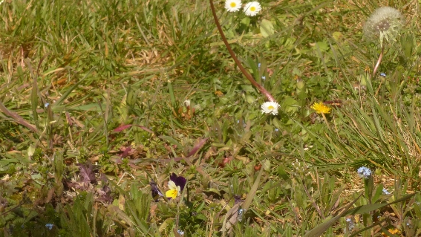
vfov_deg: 6.5
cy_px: 160
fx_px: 2076
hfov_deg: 11.6
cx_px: 168
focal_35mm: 186
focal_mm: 21.8
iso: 200
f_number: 5.6
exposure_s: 1/1300
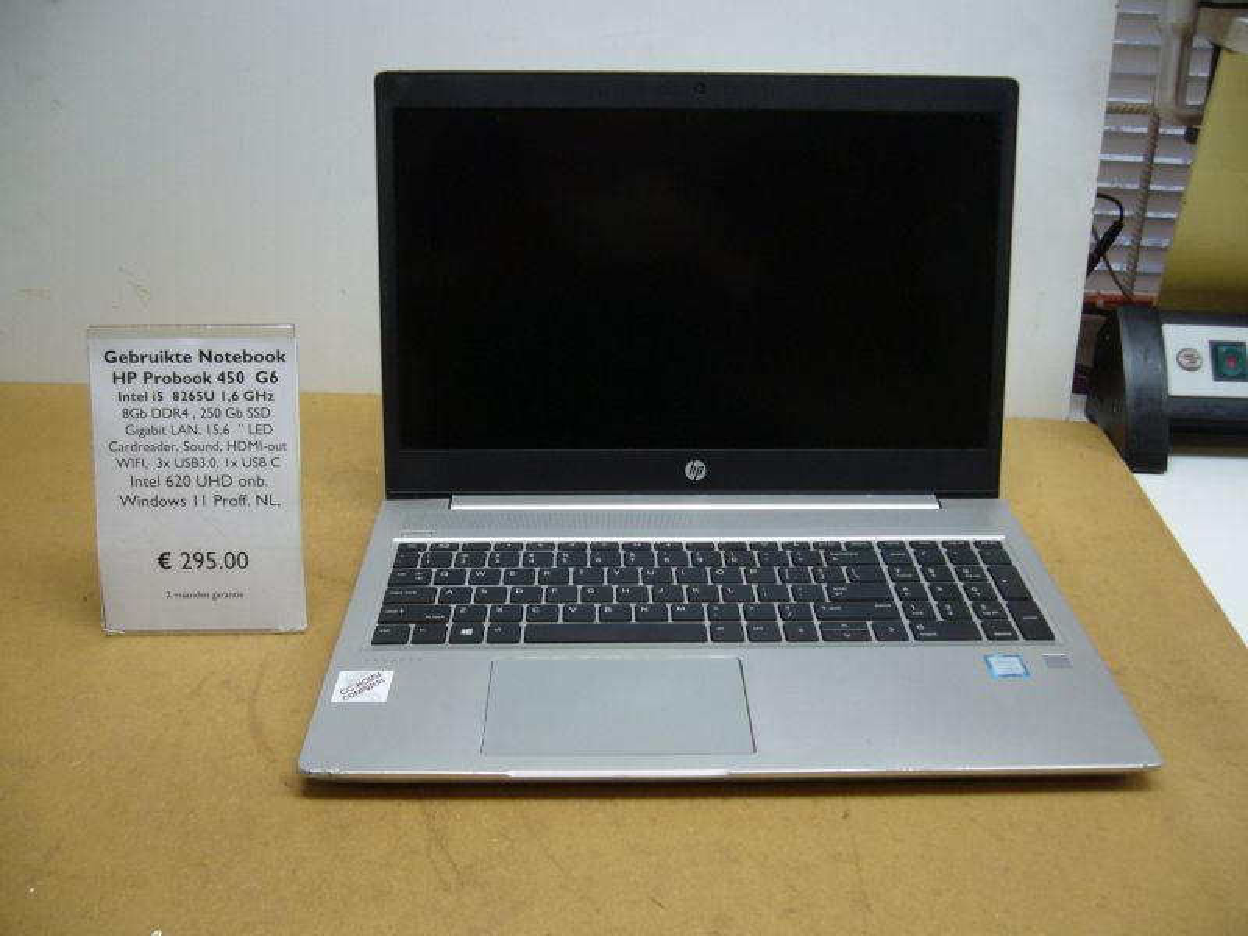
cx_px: 624
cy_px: 468
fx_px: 1262
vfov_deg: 40.7
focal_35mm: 35
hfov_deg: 52.6
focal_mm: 5.8
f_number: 2.8
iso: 80
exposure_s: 1/25
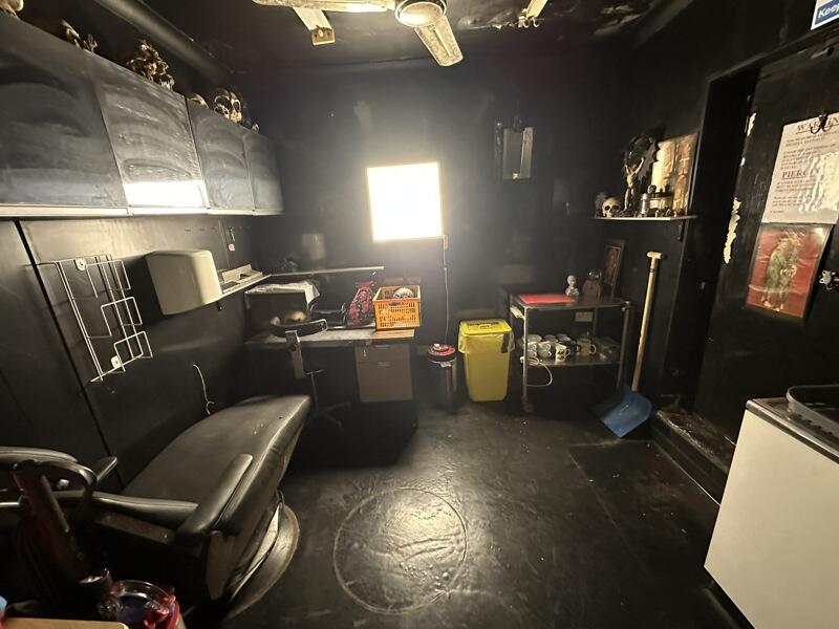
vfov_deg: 85.7
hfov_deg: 102.1
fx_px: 339
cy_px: 314
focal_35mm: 14
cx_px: 420
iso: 1250
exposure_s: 1/50
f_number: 2.2
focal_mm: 2.22
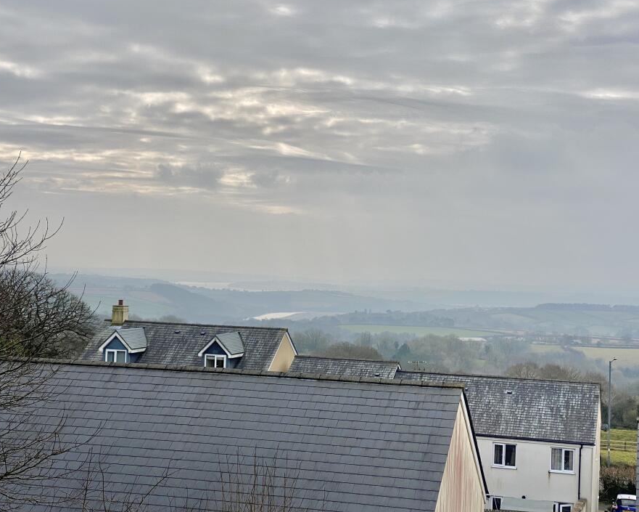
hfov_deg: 31.9
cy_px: 268
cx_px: 360
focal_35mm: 59
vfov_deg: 25.8
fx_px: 1116
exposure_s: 1/2083
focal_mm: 6
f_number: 2
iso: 20
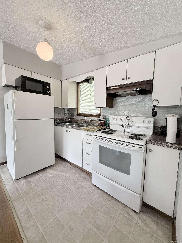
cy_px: 122
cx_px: 91
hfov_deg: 85.7
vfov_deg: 102.1
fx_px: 98
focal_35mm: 14
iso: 250
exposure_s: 1/120
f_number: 2.2
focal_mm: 2.22
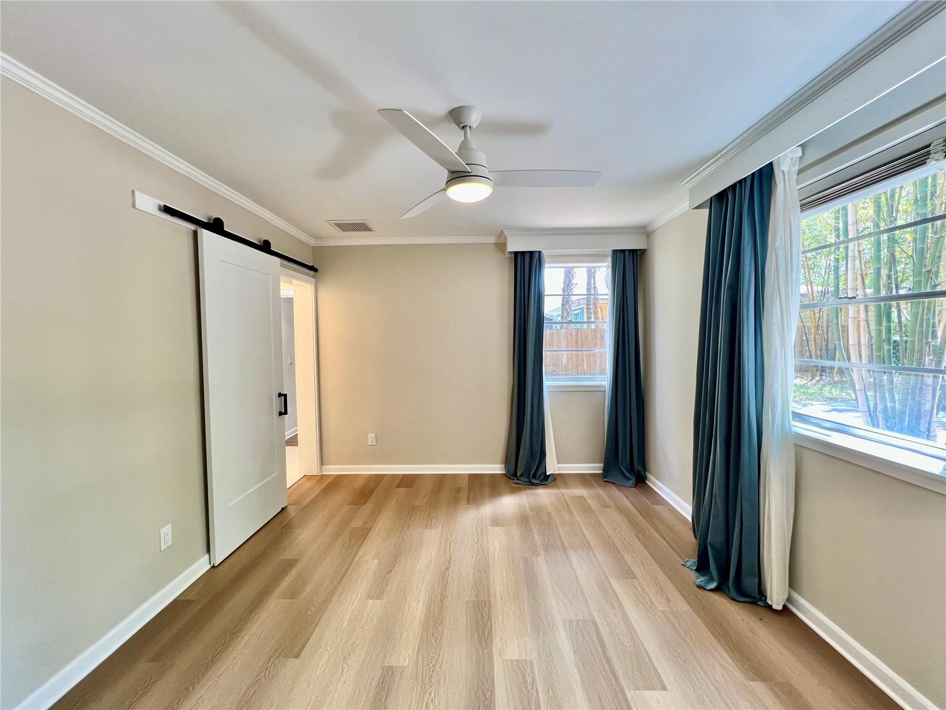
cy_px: 355
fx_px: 355
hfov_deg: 106.2
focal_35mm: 13
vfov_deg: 89.9
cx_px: 473
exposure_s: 1/60
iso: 125
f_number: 1.8
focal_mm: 1.57
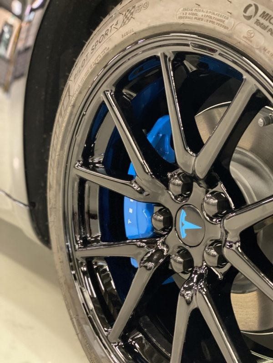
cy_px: 182
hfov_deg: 28.0
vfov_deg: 36.8
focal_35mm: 52
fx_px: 547
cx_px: 136
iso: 400
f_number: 2
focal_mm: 6
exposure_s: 1/17
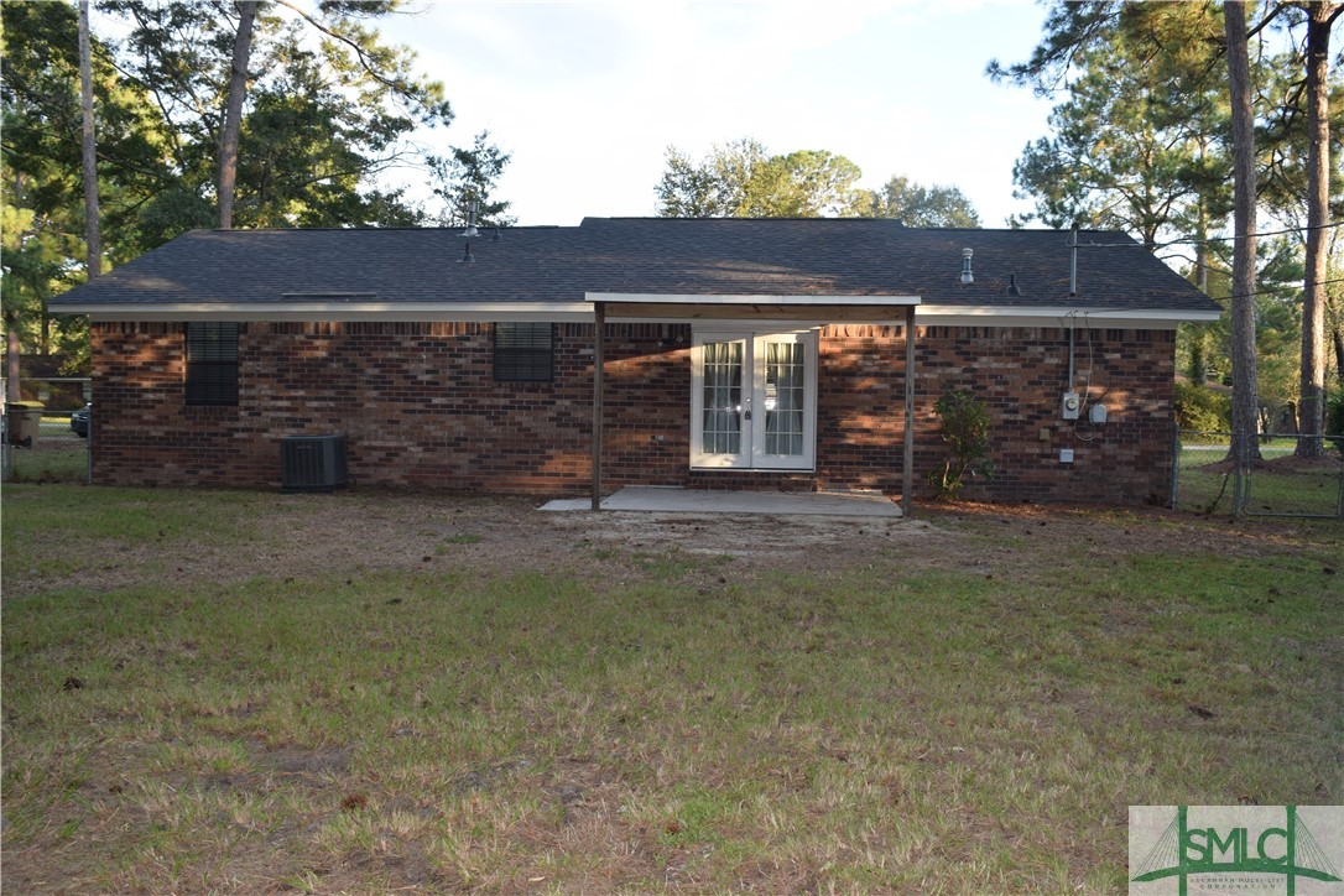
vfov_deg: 47.9
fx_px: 1008
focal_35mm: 27
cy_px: 448
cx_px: 672
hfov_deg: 67.4
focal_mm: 18
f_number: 5.6
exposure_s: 1/125
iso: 280
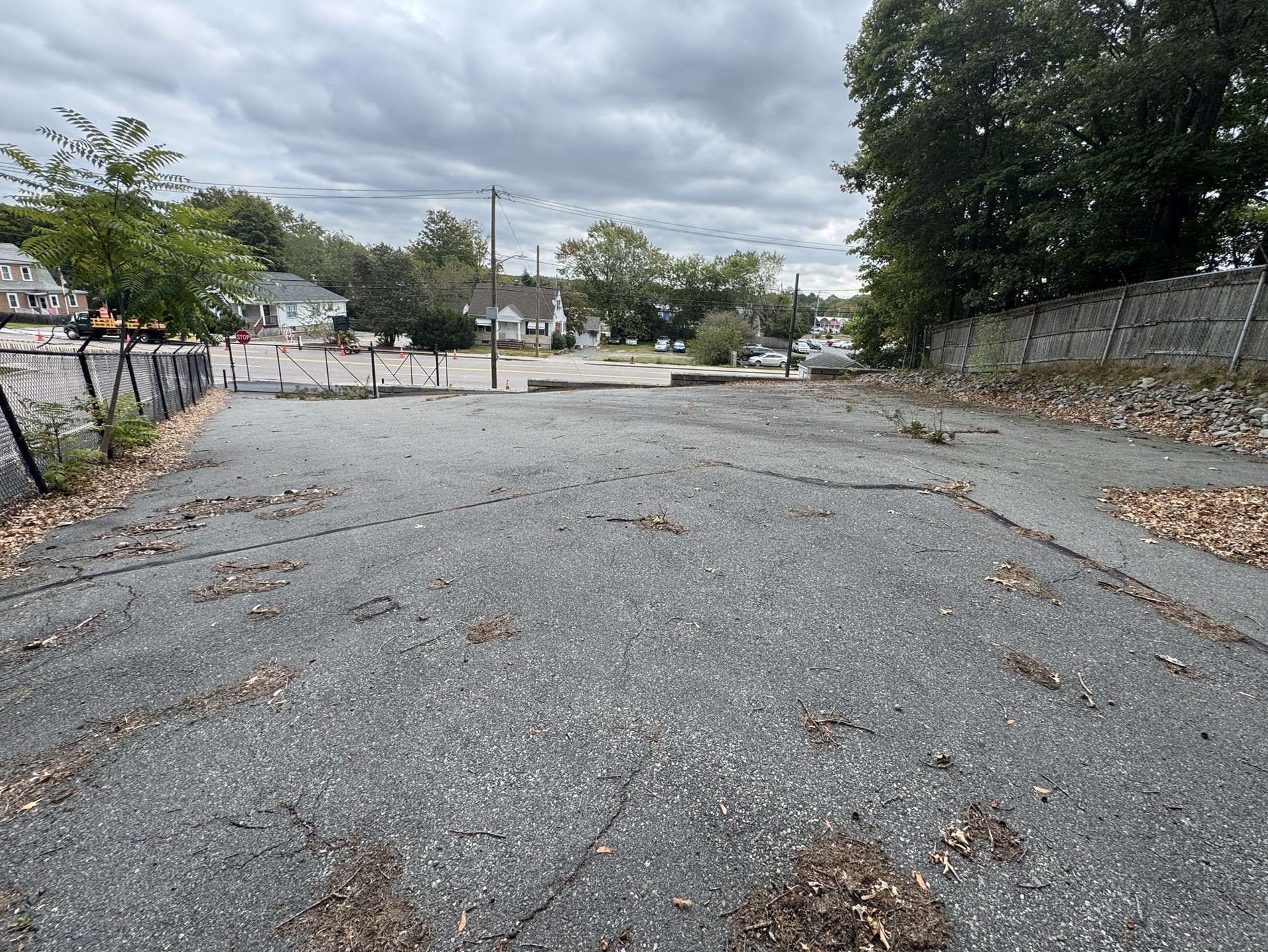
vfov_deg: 81.7
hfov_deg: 98.0
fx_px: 550
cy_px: 443
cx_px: 674
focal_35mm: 15
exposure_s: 1/433
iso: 40
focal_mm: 2.22
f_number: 2.2
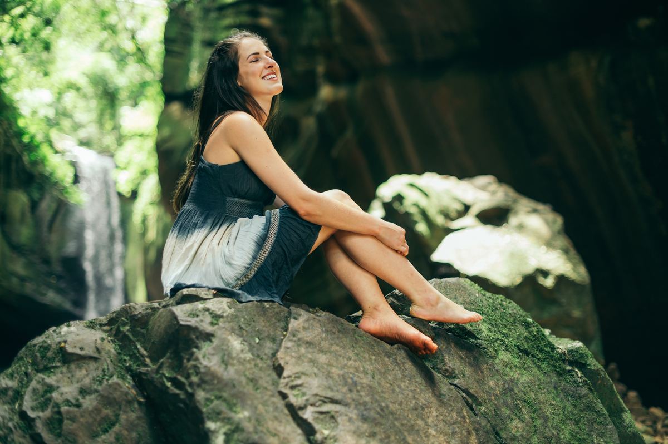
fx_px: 927
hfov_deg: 39.6
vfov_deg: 26.9
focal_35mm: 50
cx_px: 334
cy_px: 222
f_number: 1.8
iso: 320
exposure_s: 1/400
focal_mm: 50
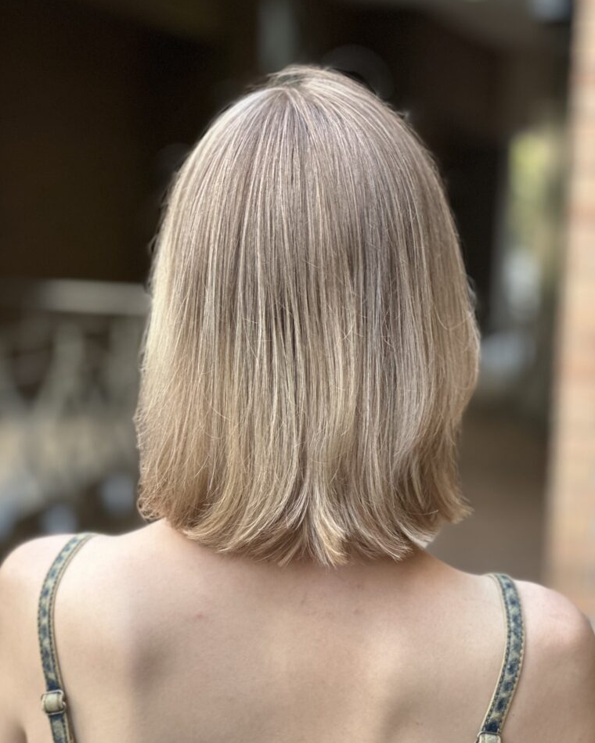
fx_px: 1783
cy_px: 385
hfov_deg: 18.9
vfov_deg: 23.6
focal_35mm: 81
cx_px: 300
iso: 160
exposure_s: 1/100
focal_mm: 9
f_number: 2.8
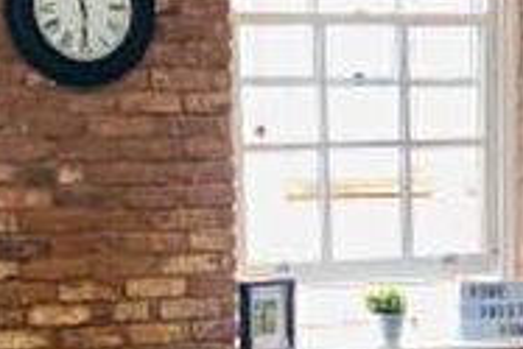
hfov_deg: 18.7
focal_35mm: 109
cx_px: 296
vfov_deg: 12.3
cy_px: 434
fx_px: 1585
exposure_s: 1/25
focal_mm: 4
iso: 32
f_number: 1.8
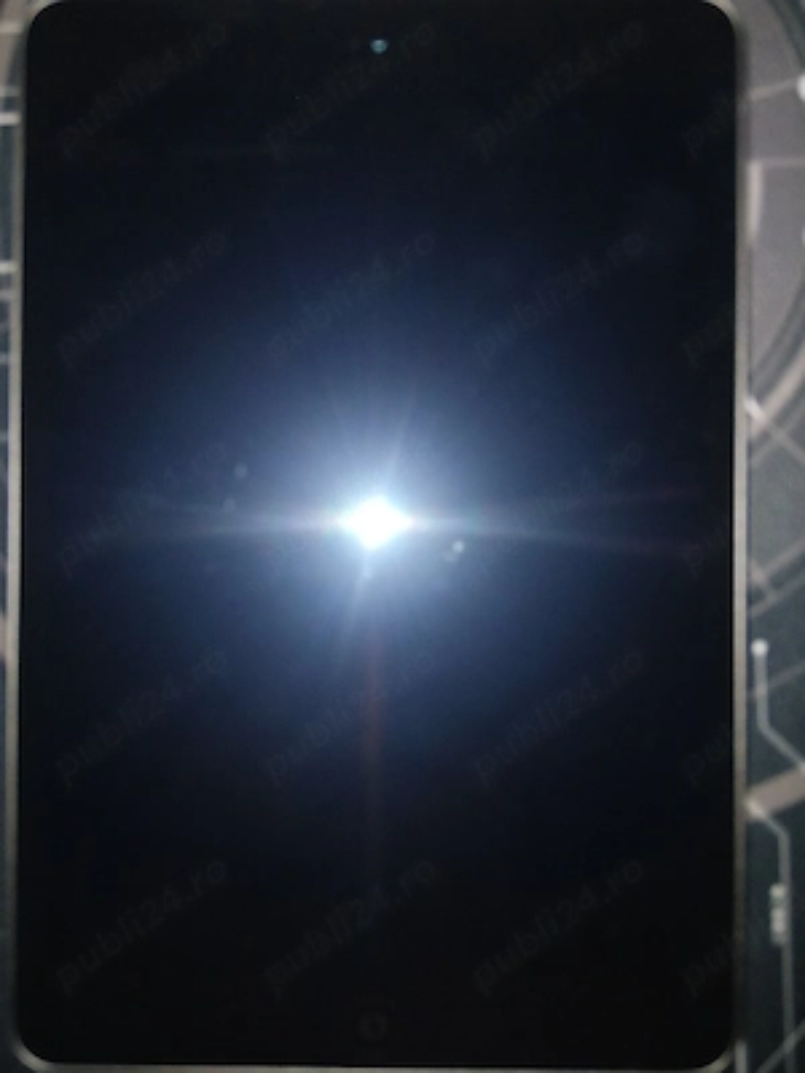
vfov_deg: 67.3
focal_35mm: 26
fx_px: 806
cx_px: 402
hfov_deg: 53.1
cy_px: 536
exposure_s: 1/50.3
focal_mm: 3.98
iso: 50
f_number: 1.8
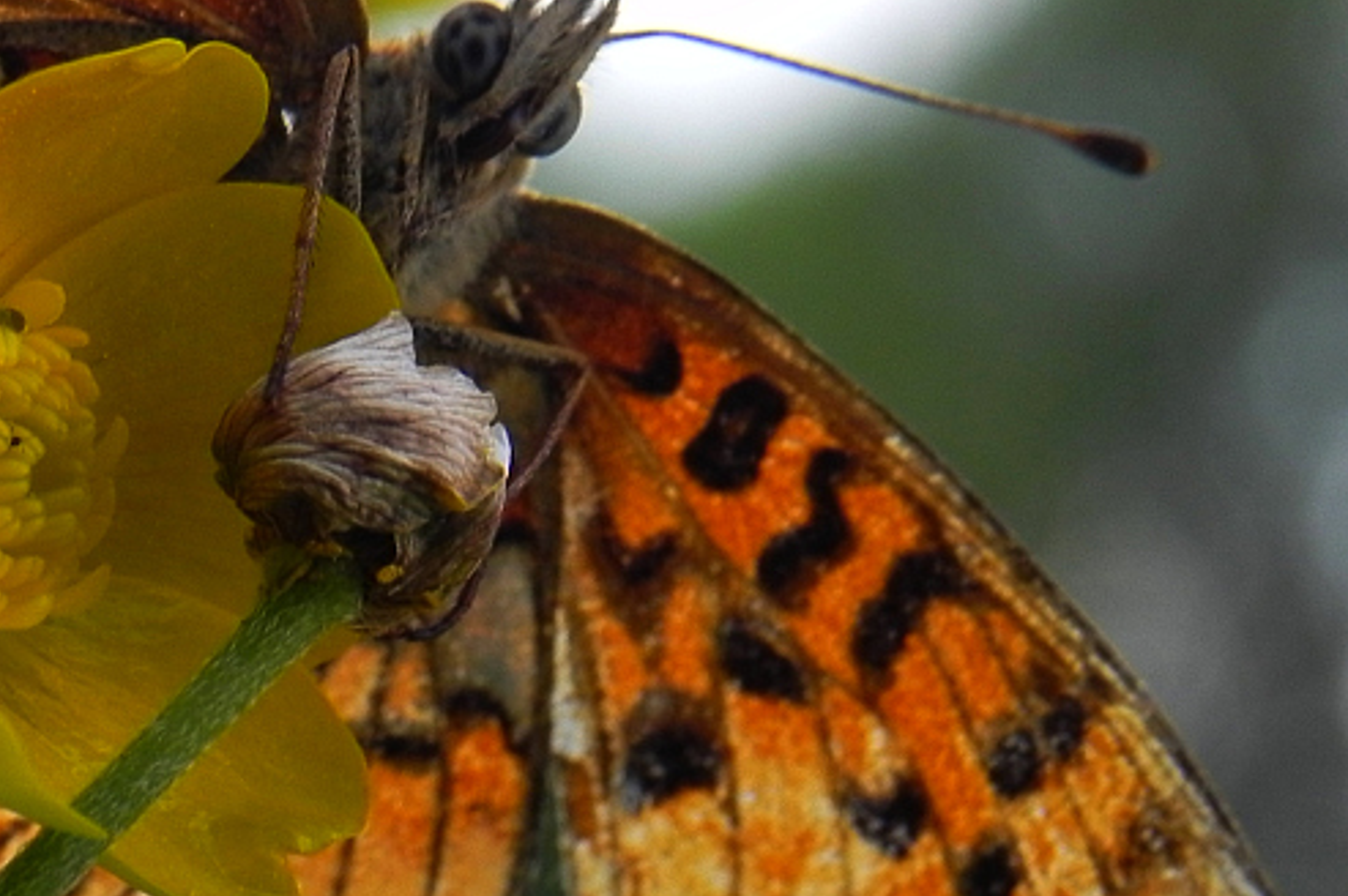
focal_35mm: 227
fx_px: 8494
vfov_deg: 6.0
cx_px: 230
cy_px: 333
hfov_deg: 9.0
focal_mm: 18.8
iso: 160
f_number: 5
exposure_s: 1/214
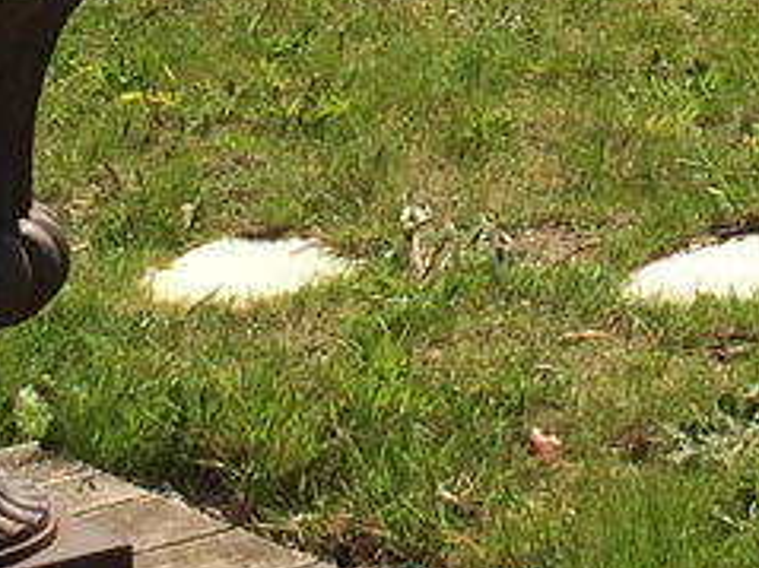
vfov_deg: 7.5
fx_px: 4252
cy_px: -378
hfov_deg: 10.2
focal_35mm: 194
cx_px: 391
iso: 32
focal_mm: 4.15
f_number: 2.2
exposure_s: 1/2283
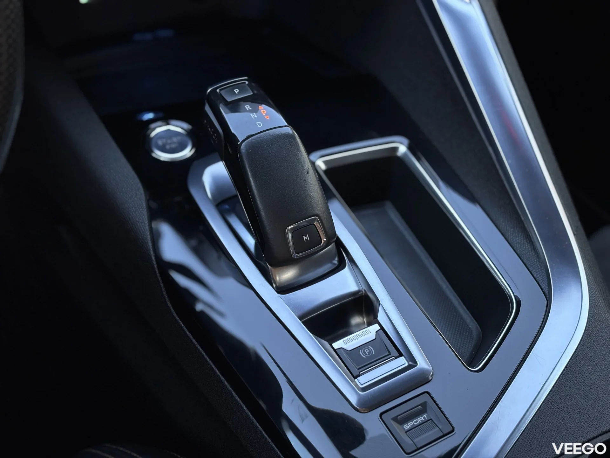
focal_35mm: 52
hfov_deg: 36.8
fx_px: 916
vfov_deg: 28.0
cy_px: 229
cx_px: 305
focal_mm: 5.96
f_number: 1.6
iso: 50
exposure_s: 1/96
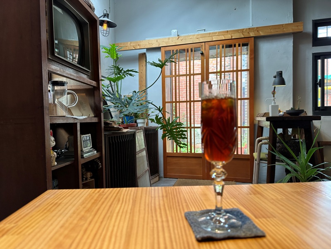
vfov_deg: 56.8
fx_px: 229
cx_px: 166
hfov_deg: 71.6
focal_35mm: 24
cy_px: 124
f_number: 1.78
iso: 100
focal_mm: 6.86
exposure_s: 1/120
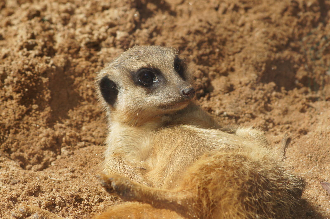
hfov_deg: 9.8
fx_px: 1924
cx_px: 165
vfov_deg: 6.5
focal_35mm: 210
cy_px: 110
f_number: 8
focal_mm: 140
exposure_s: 1/250
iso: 200
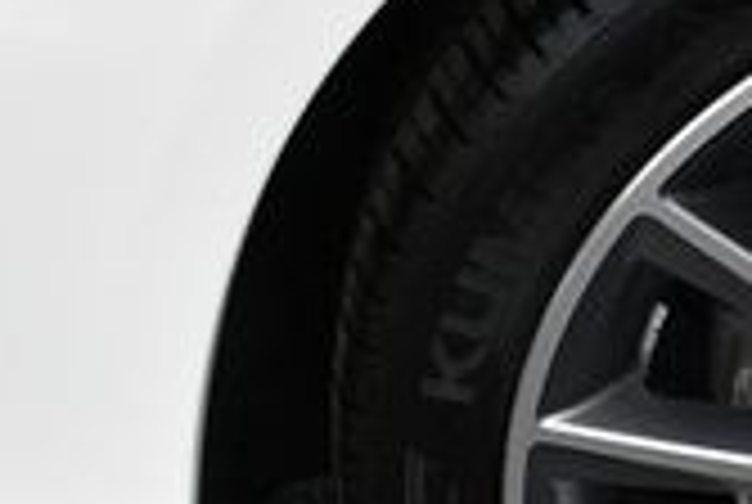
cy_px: 360
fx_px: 2888
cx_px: 1112
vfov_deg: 10.0
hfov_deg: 14.0
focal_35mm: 138
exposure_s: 1/250
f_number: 6.3
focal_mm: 18
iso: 200
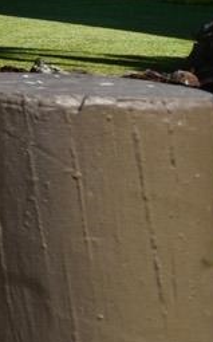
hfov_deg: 5.0
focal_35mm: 112
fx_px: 1042
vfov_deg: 17.5
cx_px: -1108
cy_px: -96
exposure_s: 1/200
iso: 100
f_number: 11
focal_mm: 14
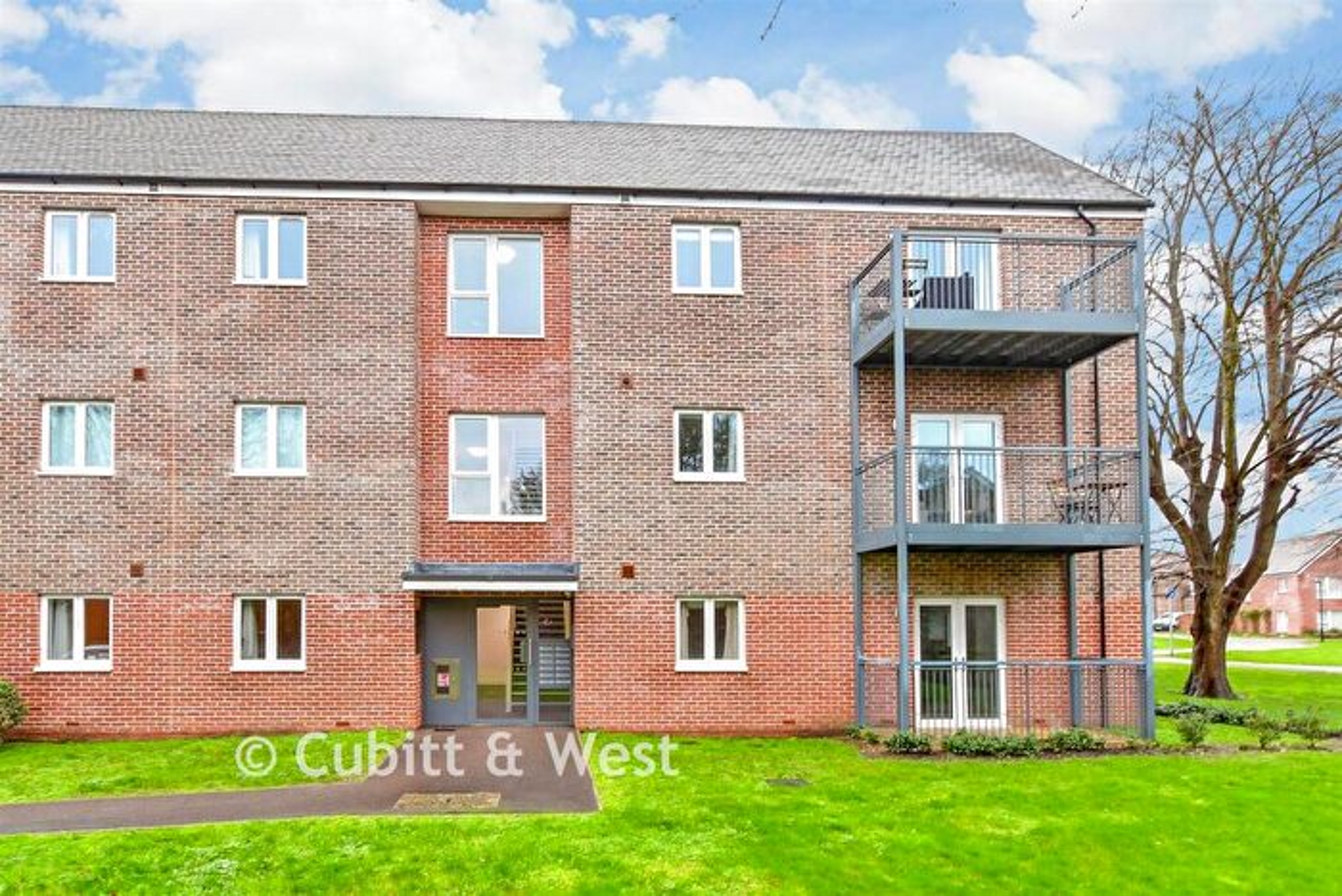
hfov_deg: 90.0
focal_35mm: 18
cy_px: 448
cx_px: 671
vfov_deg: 67.4
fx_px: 671
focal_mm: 12
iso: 500
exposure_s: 1/15
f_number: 8
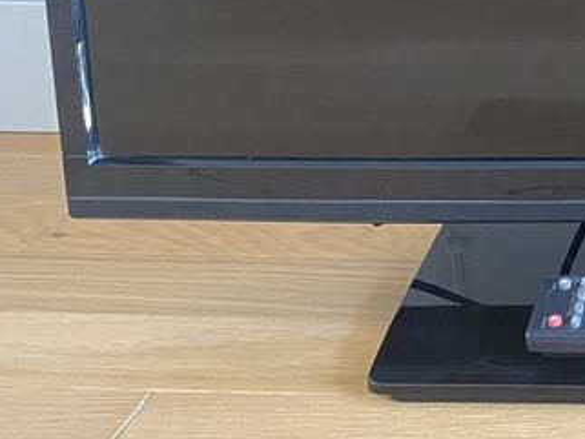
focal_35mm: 81
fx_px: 1369
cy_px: -98
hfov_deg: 21.8
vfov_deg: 17.3
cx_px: 749
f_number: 1.8
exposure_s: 1/42
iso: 500
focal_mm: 4.25
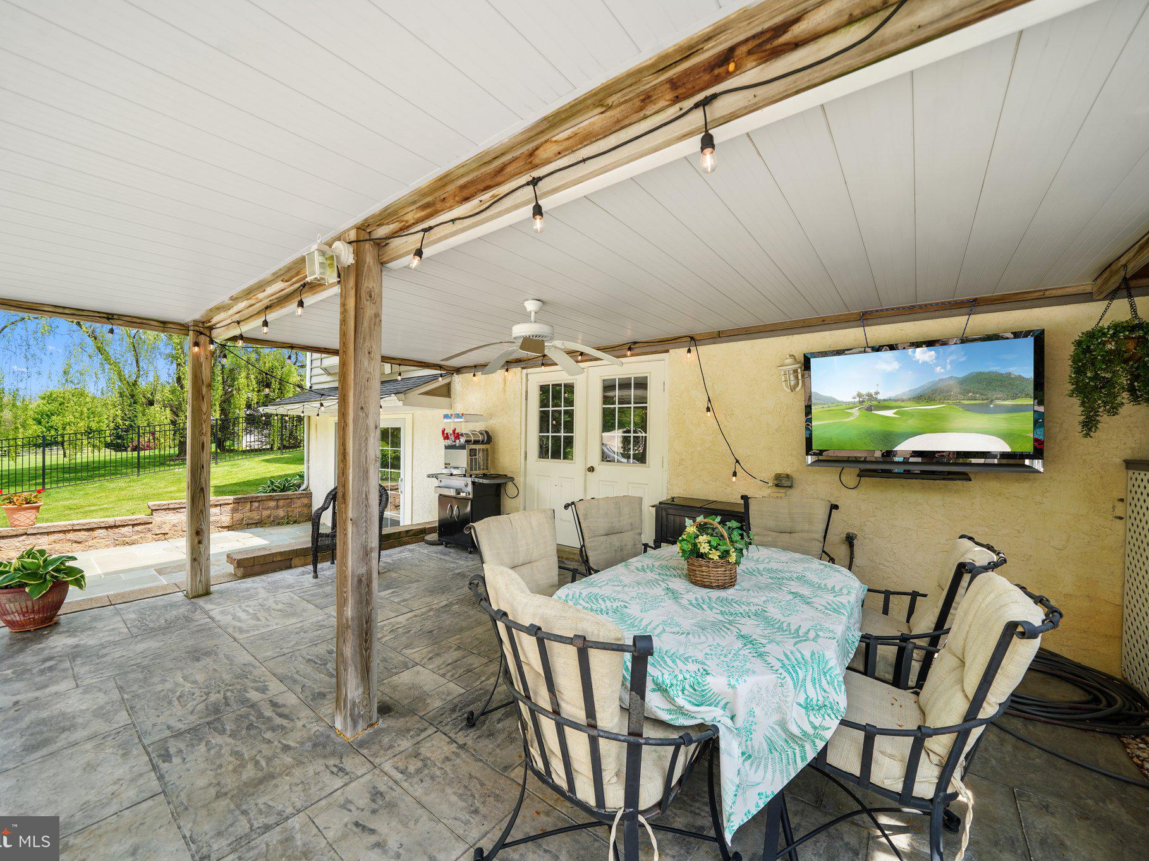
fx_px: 431
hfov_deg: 106.2
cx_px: 566
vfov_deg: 89.9
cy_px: 431
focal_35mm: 13
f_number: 5.6
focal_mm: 12
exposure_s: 1/60
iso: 100
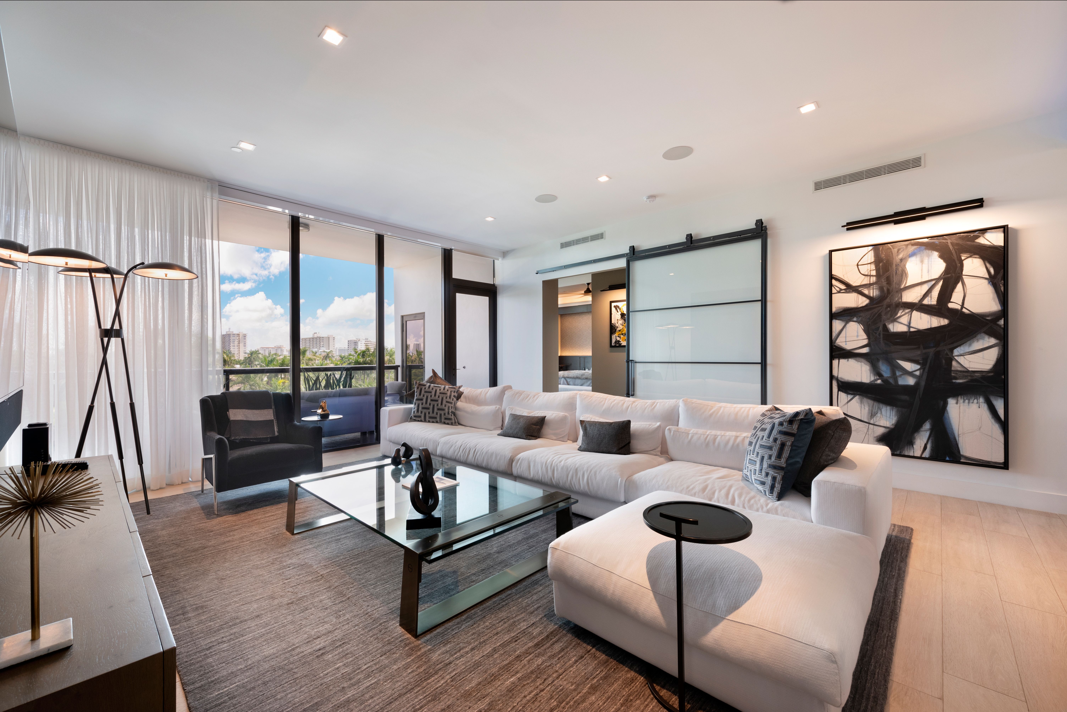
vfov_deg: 81.3
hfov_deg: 104.2
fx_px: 415
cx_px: 534
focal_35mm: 14
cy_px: 356
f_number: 10
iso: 500
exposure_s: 1/160
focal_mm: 14
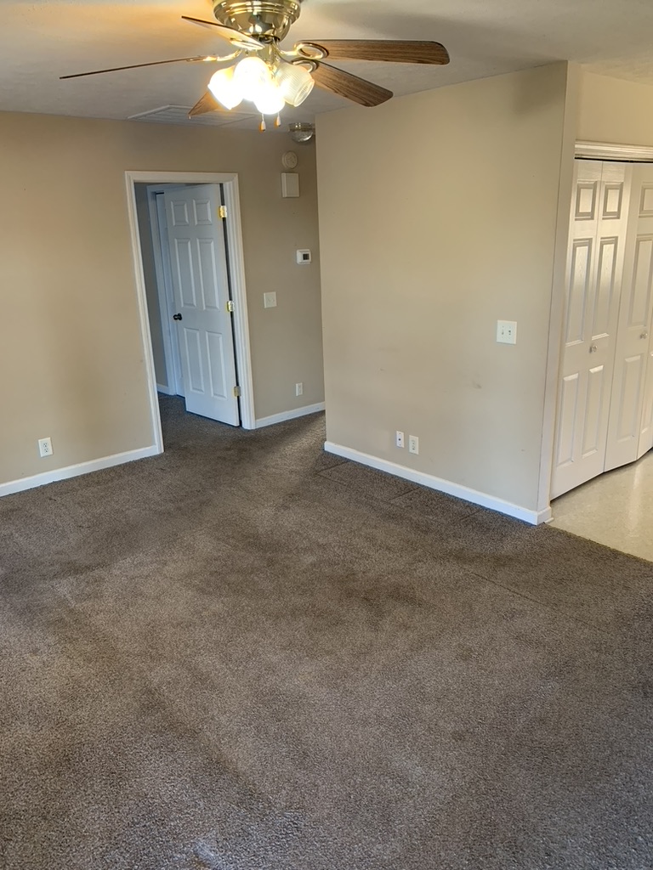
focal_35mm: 26
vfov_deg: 67.3
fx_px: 654
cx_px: 326
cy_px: 435
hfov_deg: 53.1
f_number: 1.8
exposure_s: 1/60
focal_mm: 4.25
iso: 320
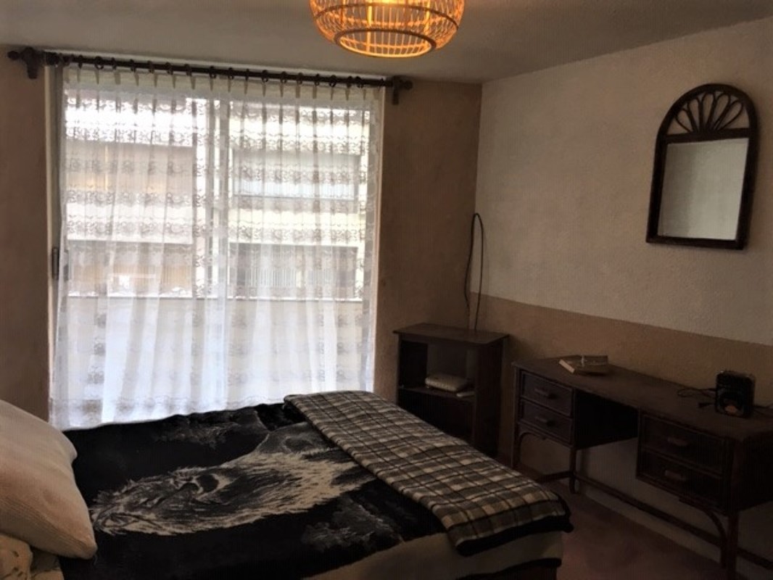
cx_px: 386
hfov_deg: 61.6
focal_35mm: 29
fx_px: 648
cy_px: 290
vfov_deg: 48.2
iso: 32
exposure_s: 1/30
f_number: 2.2
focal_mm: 4.15
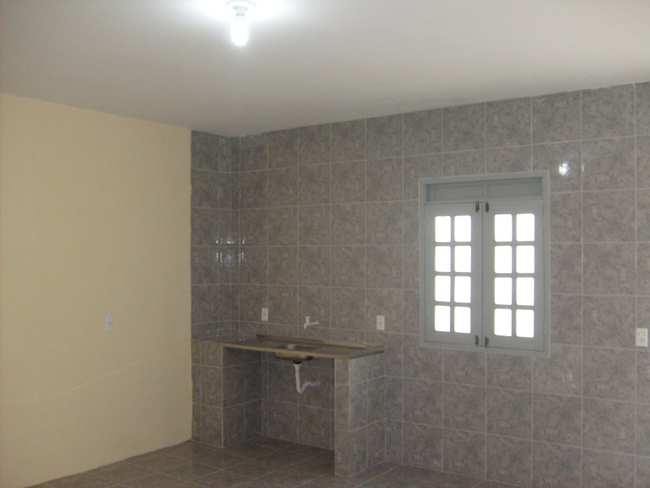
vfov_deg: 40.7
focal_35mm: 35
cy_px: 244
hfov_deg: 52.6
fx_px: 657
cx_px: 325
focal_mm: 5.8
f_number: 2.8
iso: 100
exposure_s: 1/45
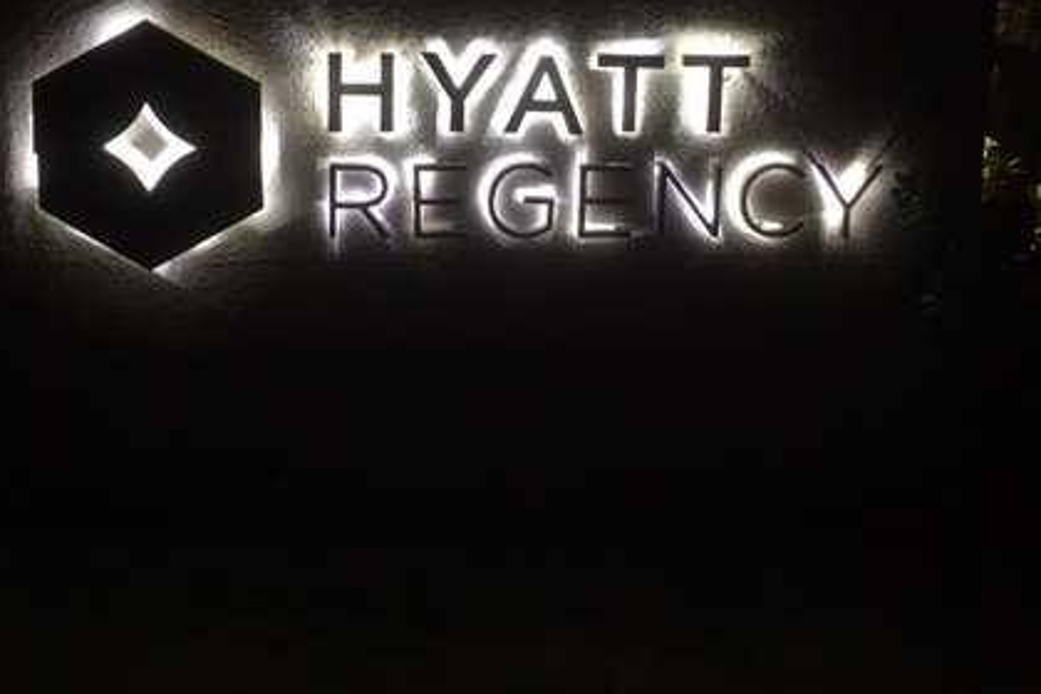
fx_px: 1330
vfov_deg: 28.7
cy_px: 151
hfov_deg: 42.7
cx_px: 506
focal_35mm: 46
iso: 64
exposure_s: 1/30
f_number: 2.2
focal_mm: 4.15
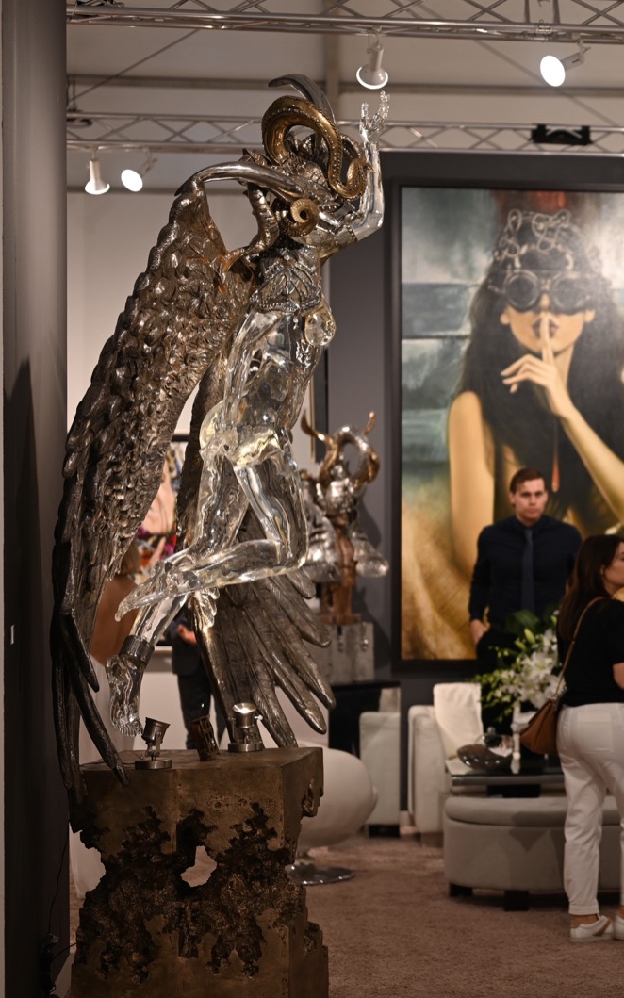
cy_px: 498
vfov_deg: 26.8
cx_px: 681
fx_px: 2095
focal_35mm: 77
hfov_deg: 16.5
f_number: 1.8
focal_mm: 50
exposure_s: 1/60
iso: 125
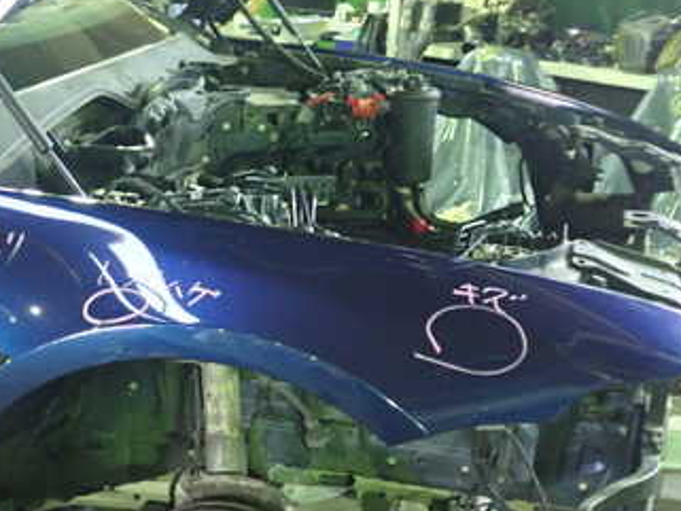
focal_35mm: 56
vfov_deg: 25.5
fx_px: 1102
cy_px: 433
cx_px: 208
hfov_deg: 33.9
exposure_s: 1/30
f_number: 2.3
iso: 1000
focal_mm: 5.5
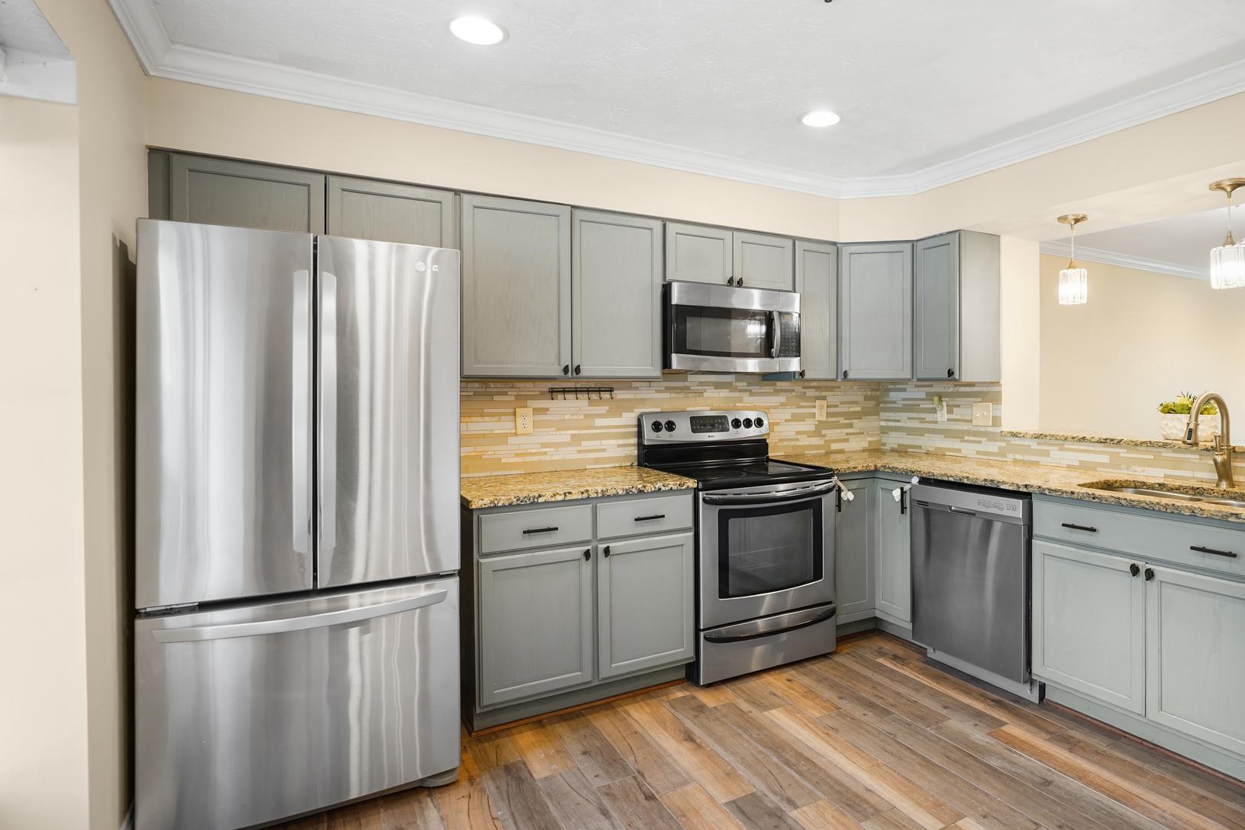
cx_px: 731
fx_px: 692
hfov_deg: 83.2
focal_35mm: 20
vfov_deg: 61.9
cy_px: 383
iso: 1000
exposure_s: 1/30
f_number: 4
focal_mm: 16
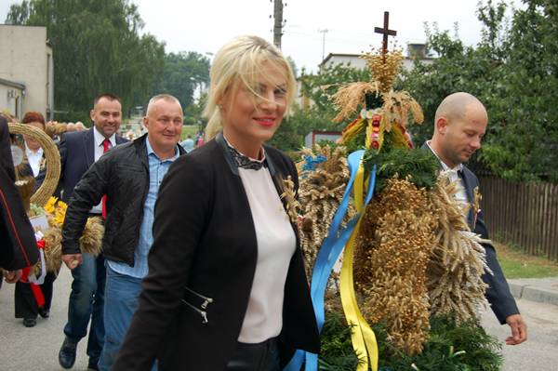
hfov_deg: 38.9
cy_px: 186
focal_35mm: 51
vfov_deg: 26.4
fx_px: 790
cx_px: 279
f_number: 6.3
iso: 200
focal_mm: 34
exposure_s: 1/160
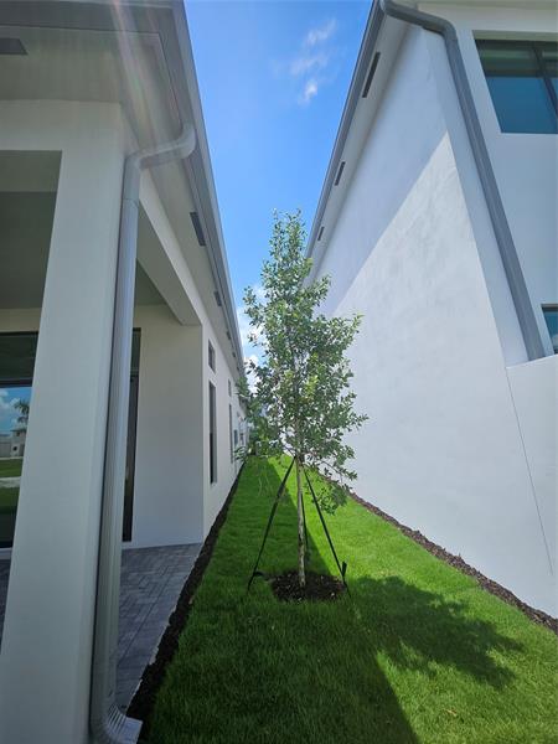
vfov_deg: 106.2
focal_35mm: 13
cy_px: 372
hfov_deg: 89.9
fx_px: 279
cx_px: 279
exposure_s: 1/1090
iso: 32
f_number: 2.2
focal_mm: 1.7
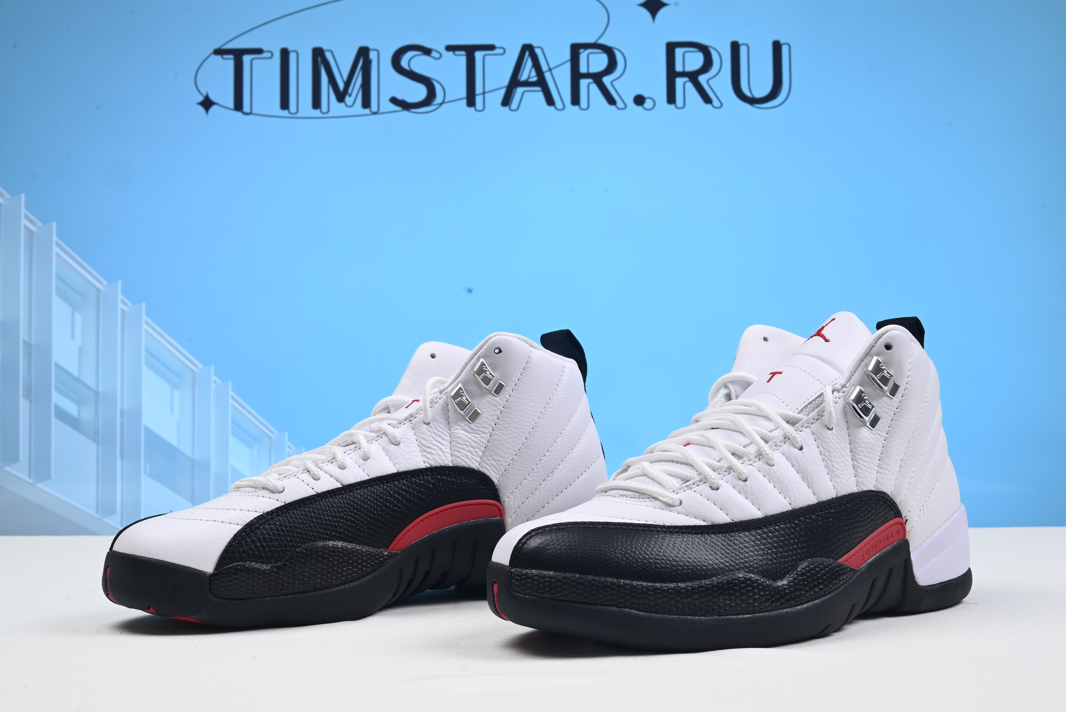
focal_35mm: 40
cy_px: 356
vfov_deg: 33.4
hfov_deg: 48.4
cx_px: 533
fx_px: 1185
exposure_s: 1/2.5
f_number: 16
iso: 100
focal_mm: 40
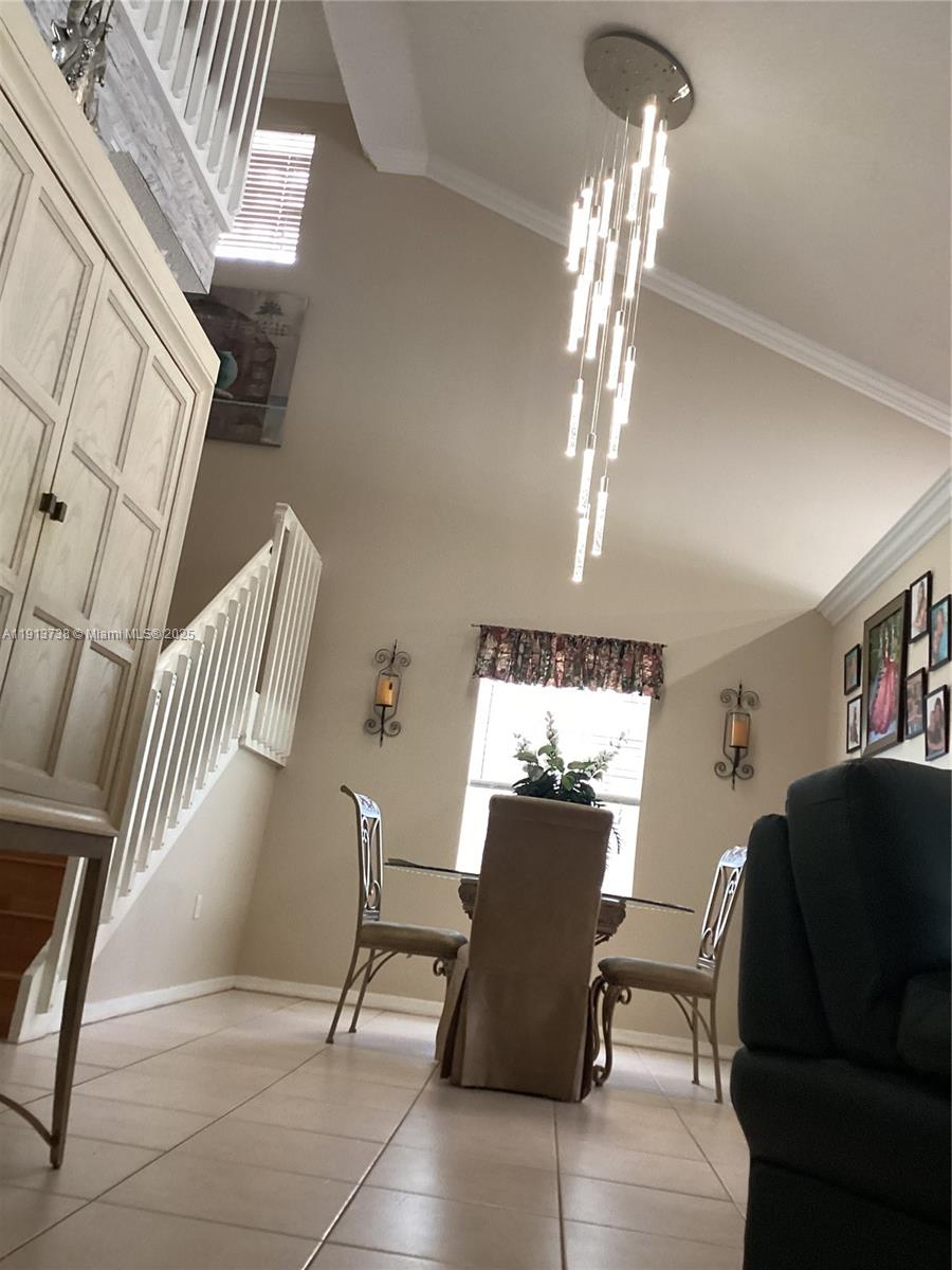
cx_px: 476
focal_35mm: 31
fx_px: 1137
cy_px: 635
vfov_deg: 58.4
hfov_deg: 45.4
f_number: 2.4
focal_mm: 3.3
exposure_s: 1/60
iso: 250
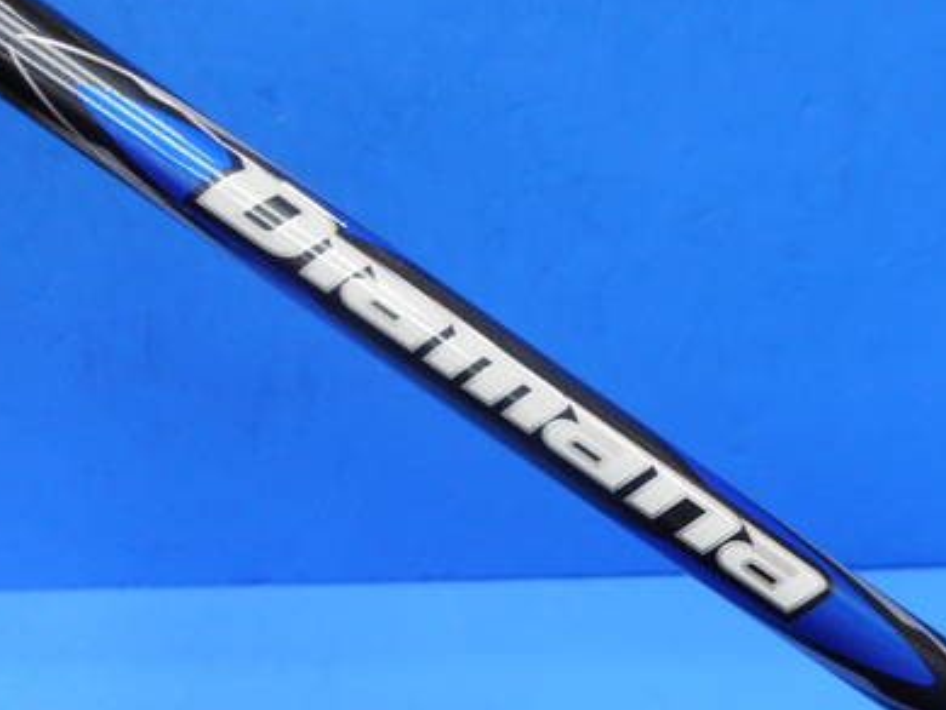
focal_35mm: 41
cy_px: 519
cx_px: 699
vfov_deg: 34.5
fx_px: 1121
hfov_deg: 44.4
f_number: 3.7
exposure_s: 1/30
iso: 125
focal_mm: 4.5
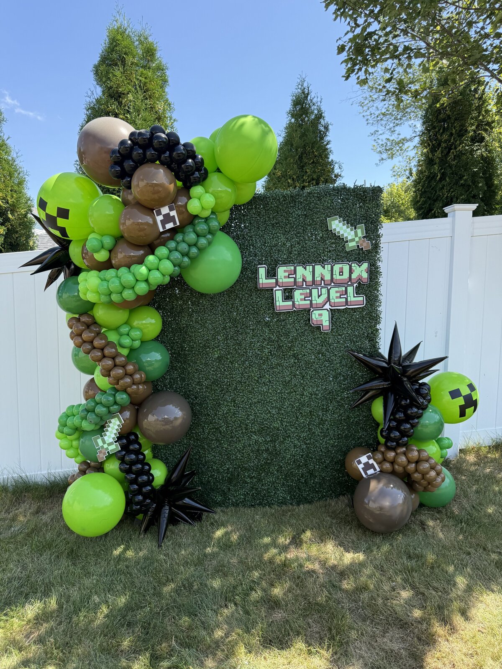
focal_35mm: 24
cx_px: 251
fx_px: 464
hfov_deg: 56.8
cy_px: 334
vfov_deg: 71.6
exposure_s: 1/1618
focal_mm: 6.76
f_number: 1.78
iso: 100
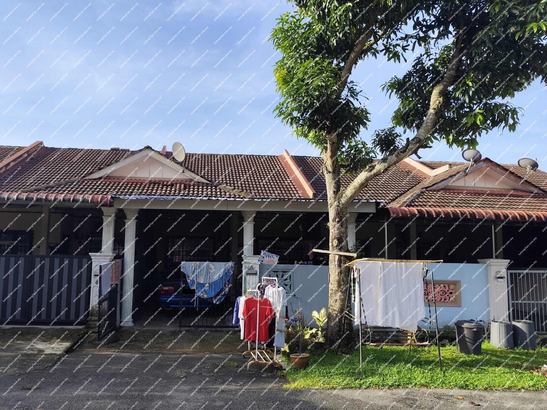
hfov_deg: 73.9
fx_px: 363
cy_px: 205
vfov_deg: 58.9
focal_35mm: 23
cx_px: 274
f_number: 1.65
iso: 50
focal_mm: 6.14
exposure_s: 1/689
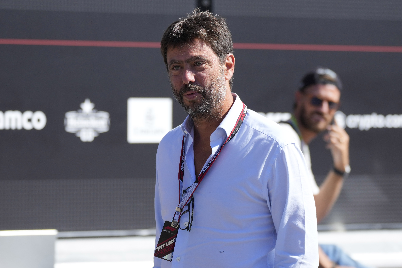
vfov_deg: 4.3
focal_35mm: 320
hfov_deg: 6.4
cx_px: 209
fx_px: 3573
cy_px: 127
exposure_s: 1/1250
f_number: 5.6
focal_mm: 194
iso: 320
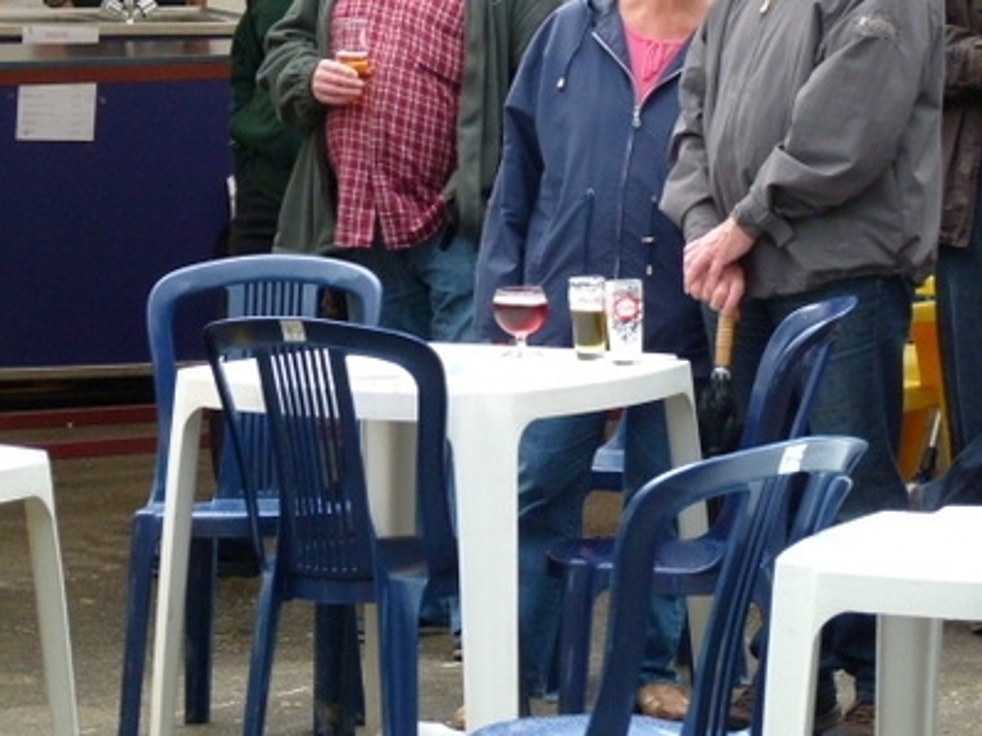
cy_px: 210
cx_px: 580
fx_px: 5642
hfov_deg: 9.9
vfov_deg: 7.5
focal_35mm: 199
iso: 200
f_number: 3.6
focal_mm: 23.7
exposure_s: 1/160
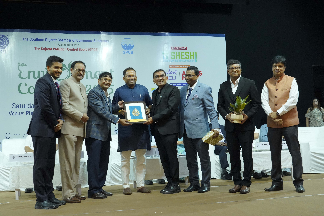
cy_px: 108
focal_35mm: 46
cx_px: 162
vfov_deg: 29.2
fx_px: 414
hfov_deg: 42.7
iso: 10000
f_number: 9
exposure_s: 1/160
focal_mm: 46
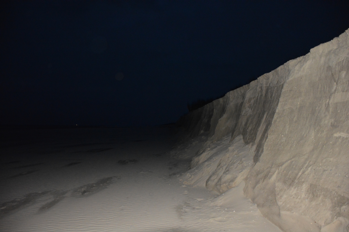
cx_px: 174
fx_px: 262
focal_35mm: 27
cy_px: 116
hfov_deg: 67.4
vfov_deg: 47.9
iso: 3200
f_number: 3.5
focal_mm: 18
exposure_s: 1/60
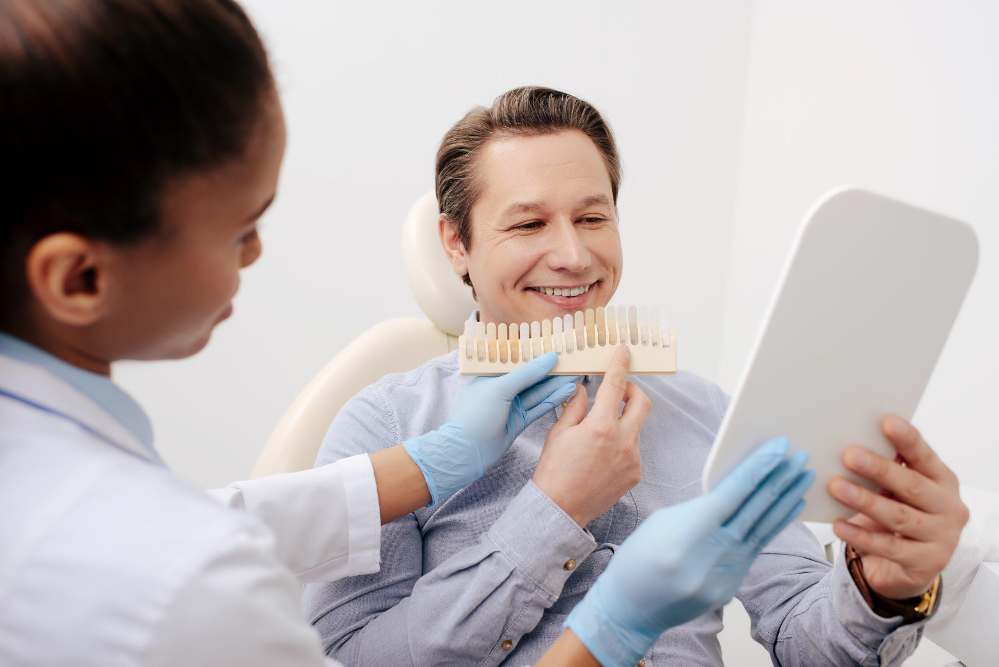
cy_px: 334
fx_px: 972
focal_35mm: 35
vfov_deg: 37.9
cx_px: 500
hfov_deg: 54.4
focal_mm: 35
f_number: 4
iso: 64
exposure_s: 1/200
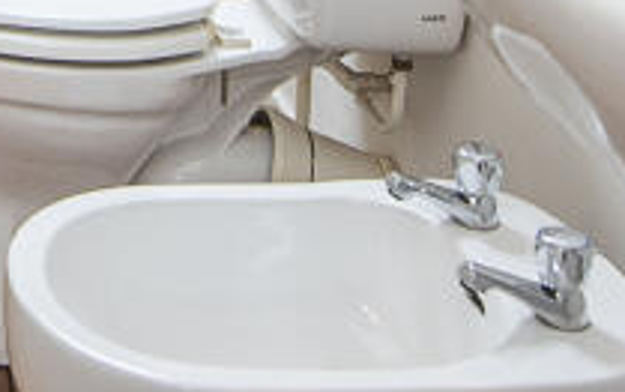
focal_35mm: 70
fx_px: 1193
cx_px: 9
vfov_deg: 15.3
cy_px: -374
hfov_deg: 27.7
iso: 500
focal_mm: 14
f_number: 5.6
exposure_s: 1/8
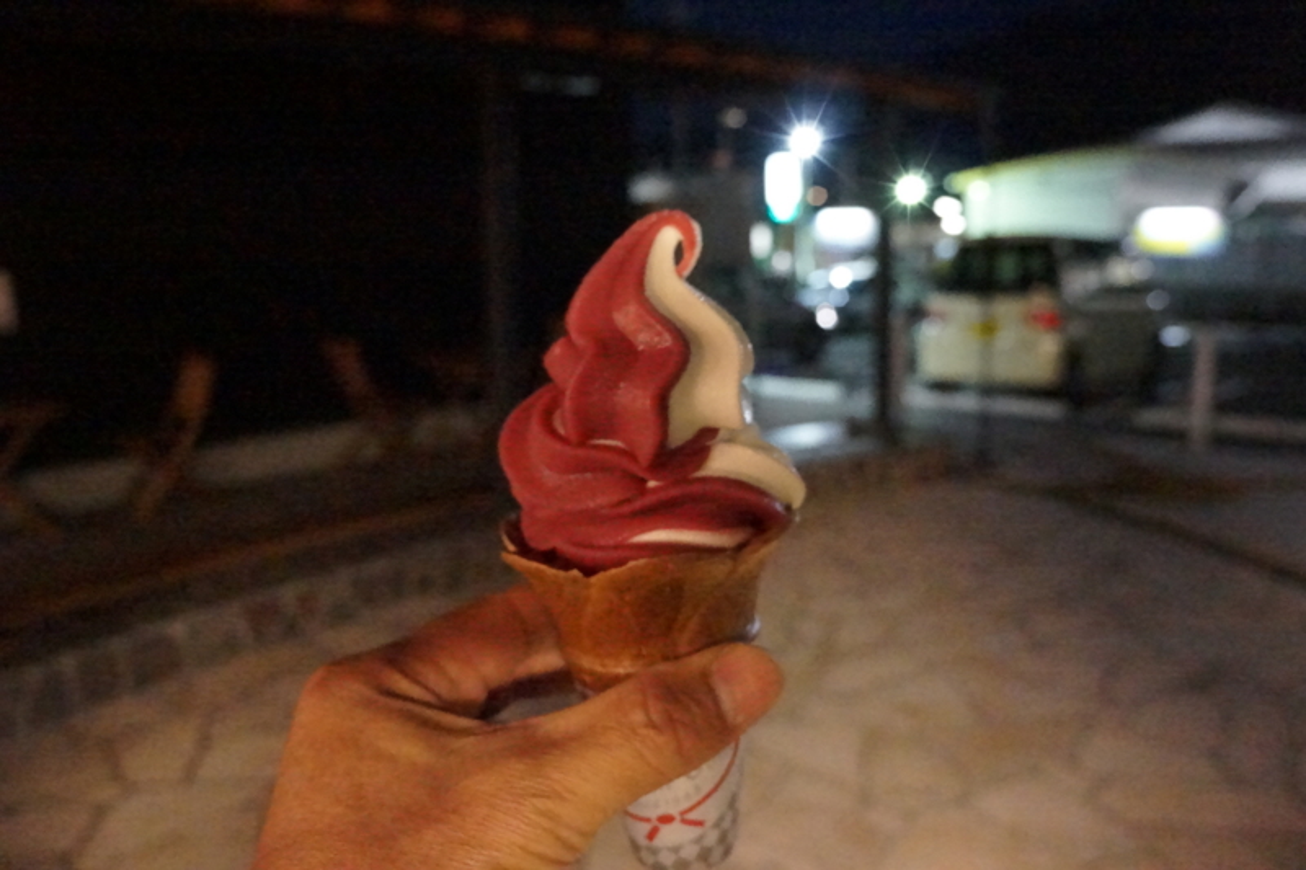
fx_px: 979
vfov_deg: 47.9
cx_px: 653
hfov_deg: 67.4
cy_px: 435
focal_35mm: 27
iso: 16000
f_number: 5
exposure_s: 1/40
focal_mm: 18
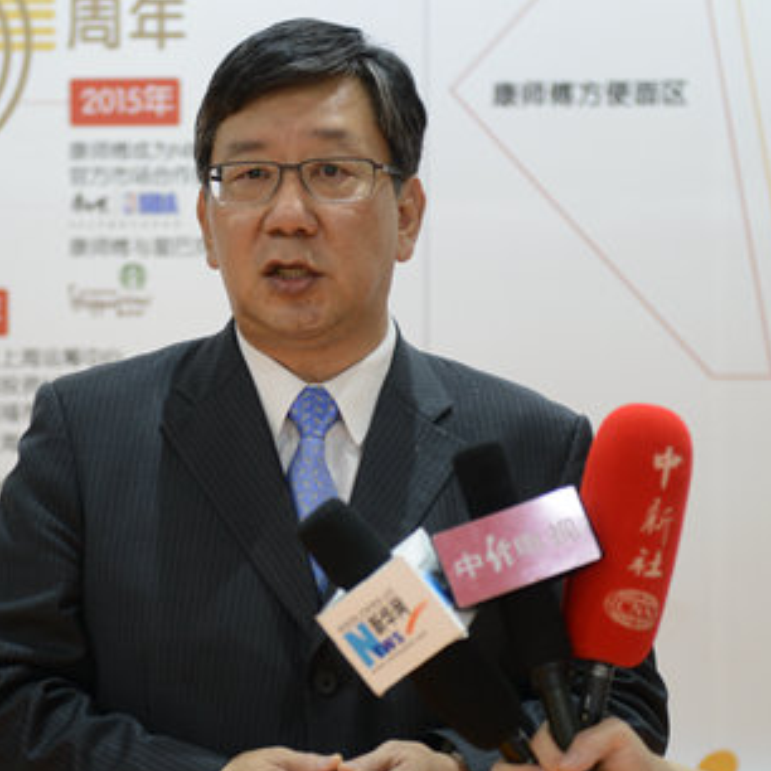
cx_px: 267
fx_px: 2772
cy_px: 441
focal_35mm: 110
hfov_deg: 15.8
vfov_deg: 15.8
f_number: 2.8
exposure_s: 1/200
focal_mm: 66
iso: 1000
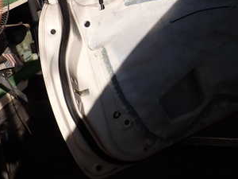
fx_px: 413
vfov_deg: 23.7
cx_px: 184
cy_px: 17
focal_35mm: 60
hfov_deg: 31.5
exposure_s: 1/160
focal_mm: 5.4
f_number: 9
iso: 100
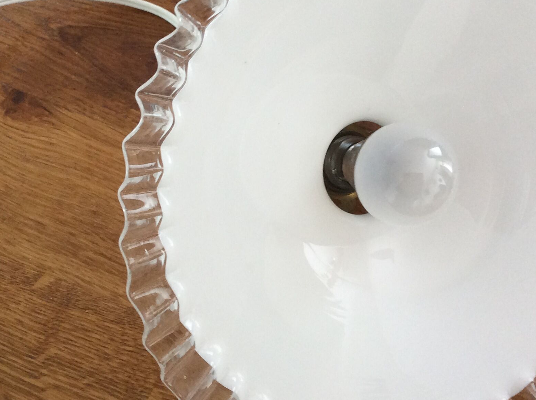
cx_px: 261
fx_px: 819
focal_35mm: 53
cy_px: 175
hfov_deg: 36.2
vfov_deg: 27.4
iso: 100
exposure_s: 1/25
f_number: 2.4
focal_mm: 3.3
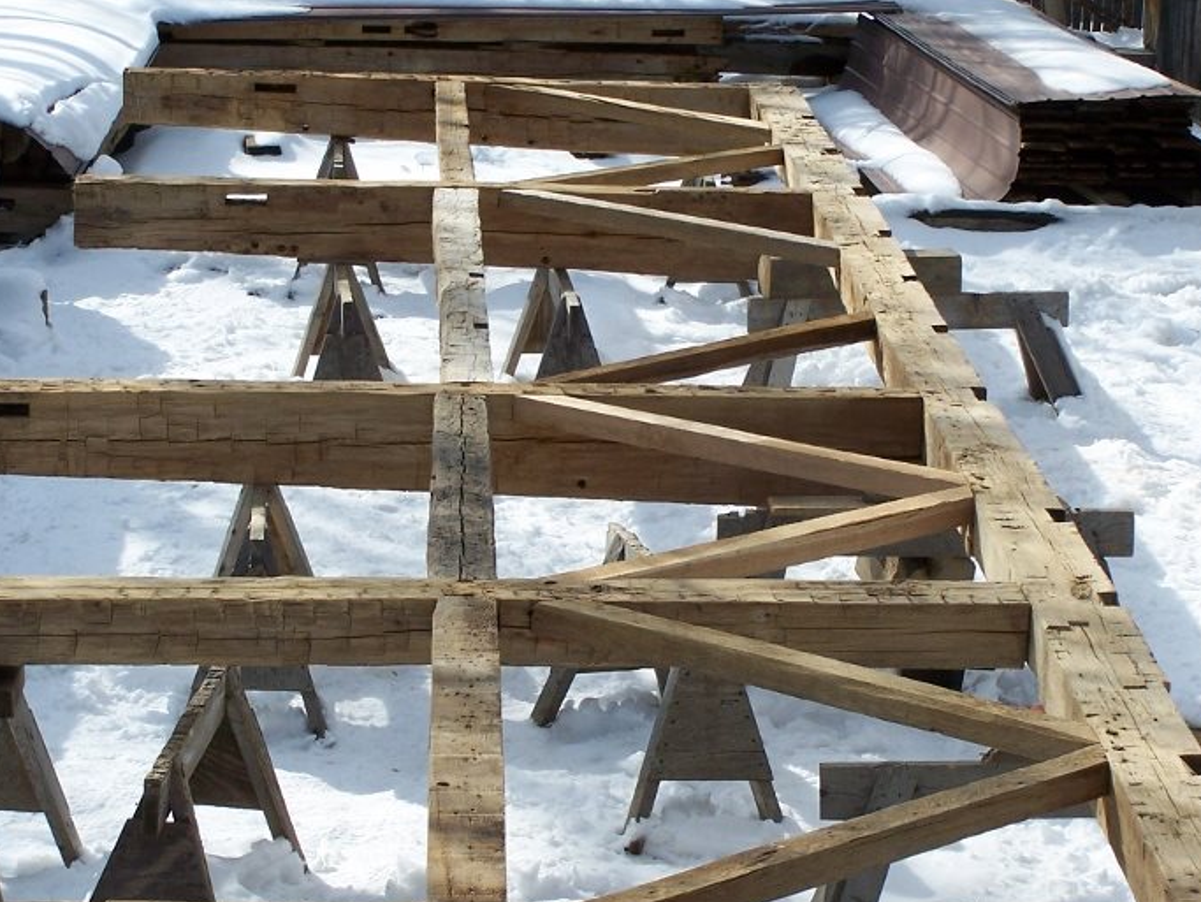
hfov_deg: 16.0
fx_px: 4270
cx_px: 665
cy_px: 433
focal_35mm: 123
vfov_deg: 12.1
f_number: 4.5
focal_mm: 13.7
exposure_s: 1/1000
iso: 80
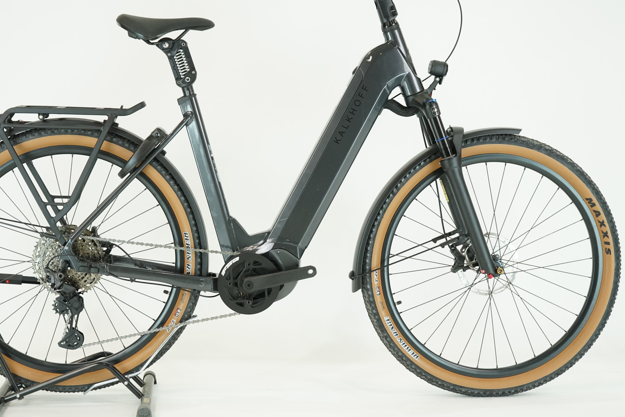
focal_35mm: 68
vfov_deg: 20.0
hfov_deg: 29.6
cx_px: 273
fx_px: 1180
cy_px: 175
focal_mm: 58
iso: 1600
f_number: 5
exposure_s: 1/200
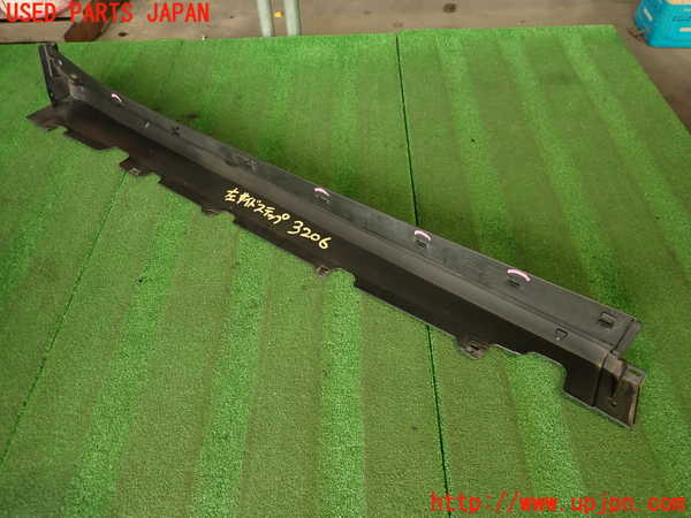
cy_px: 259
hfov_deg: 69.4
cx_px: 346
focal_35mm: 25
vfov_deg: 54.9
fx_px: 499
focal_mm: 4.5
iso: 200
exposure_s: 1/30
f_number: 2
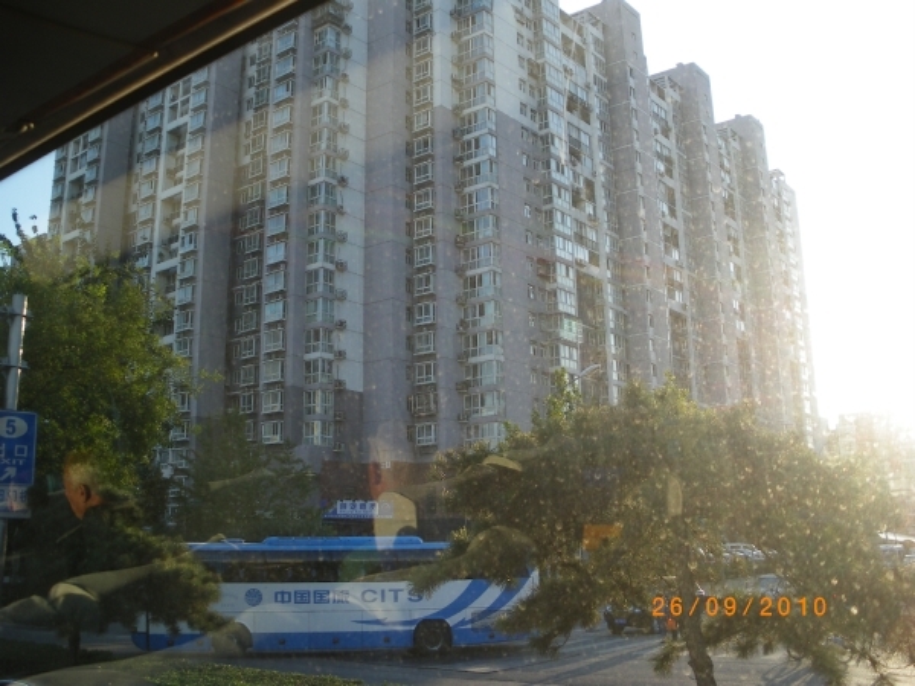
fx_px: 952
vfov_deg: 39.7
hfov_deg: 51.4
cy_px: 343
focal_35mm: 36
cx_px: 458
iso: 80
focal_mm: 6.3
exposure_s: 1/125
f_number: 3.5
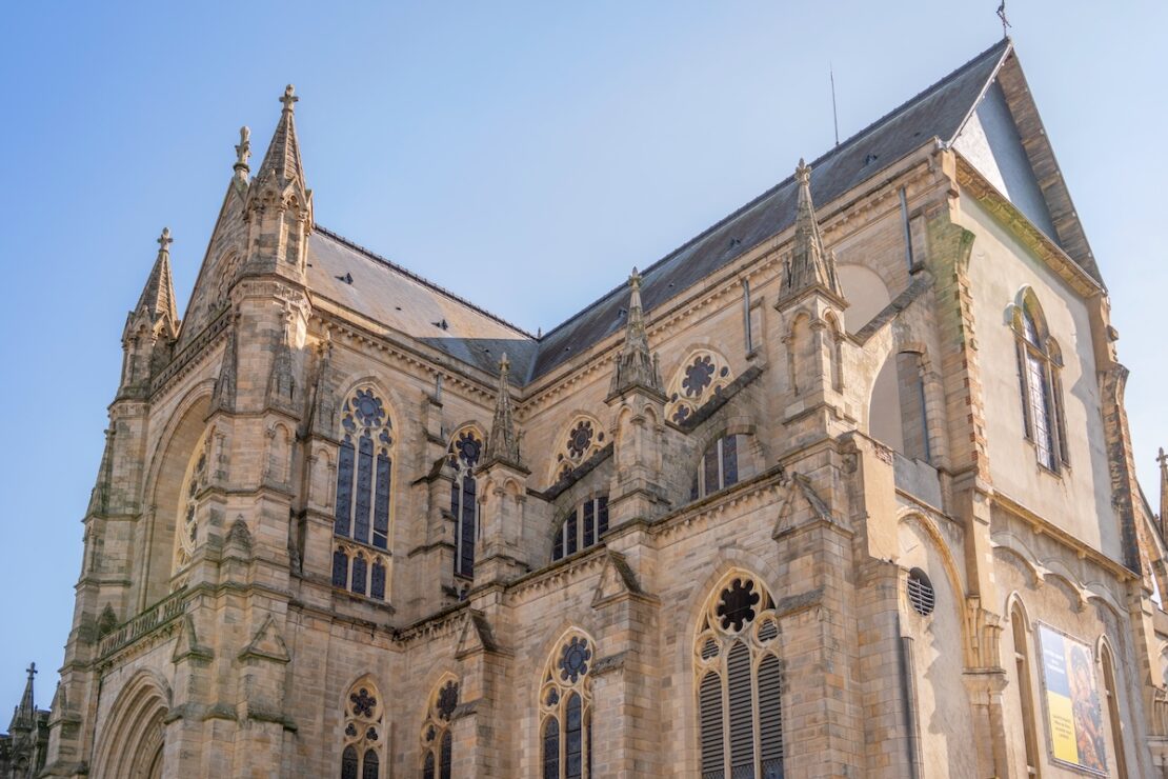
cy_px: 390
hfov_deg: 55.7
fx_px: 1106
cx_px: 584
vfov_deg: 38.8
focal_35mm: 34
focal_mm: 34.1
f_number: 2.8
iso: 100
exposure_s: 1/1000
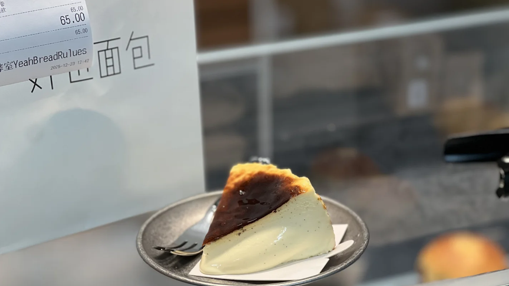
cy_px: 176
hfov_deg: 25.0
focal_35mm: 85
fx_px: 1147
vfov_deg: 14.2
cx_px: 252
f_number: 2.8
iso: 125
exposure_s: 1/100
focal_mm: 9
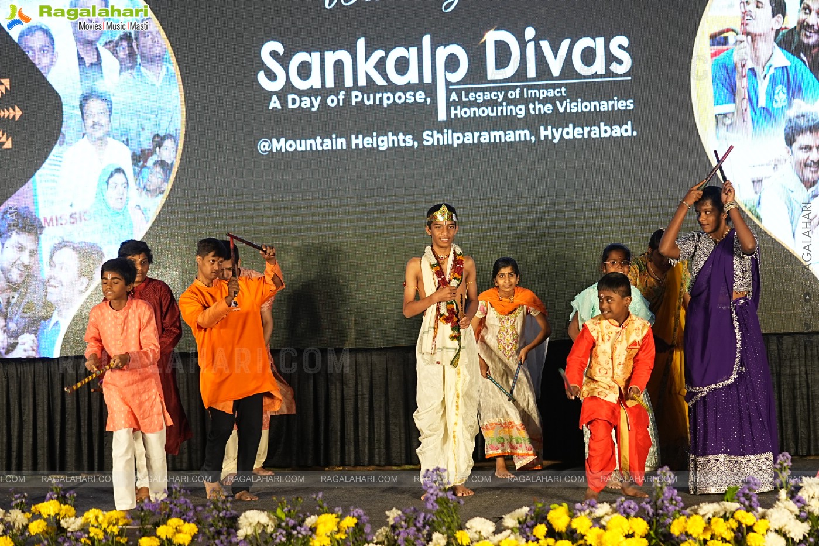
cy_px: 273
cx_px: 410
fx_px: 1843
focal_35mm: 81
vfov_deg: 16.9
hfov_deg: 25.1
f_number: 4
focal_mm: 54
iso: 640
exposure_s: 1/200
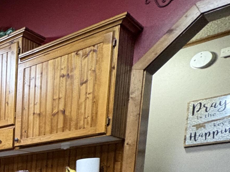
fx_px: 319
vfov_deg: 24.9
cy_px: 241
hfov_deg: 23.9
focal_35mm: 48
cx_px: -163
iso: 640
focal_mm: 2.22
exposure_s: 1/60
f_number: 2.2
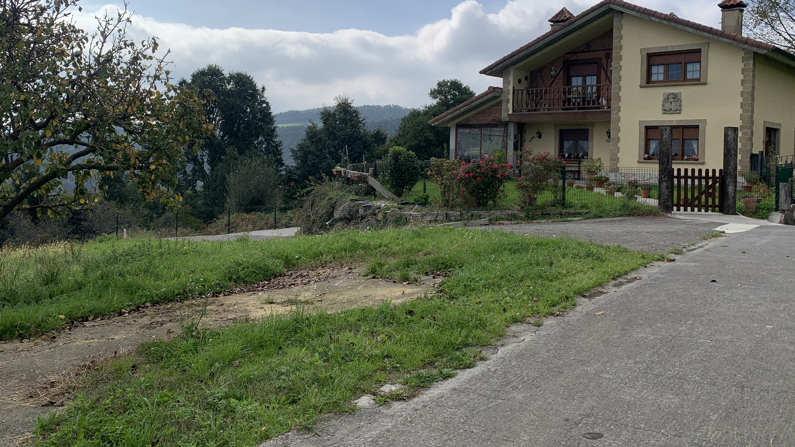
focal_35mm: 33
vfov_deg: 35.5
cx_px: 365
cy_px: 177
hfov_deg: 59.4
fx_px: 696
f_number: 1.8
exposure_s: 1/4464
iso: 25
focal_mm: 4.25
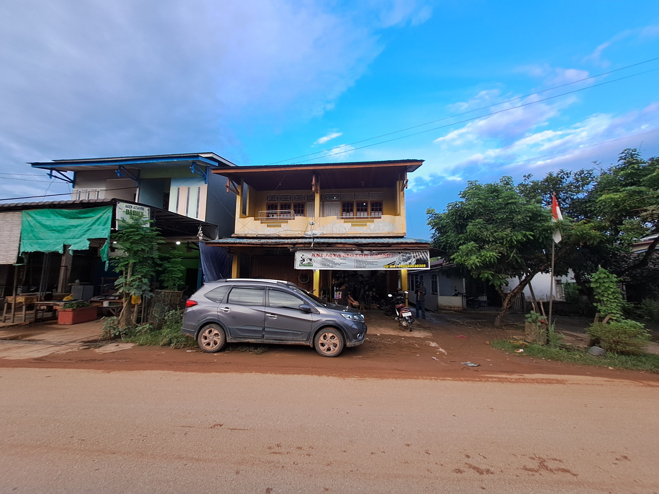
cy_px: 247
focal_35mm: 13
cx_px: 330
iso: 64
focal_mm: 1.42
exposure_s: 1/100
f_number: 2.2
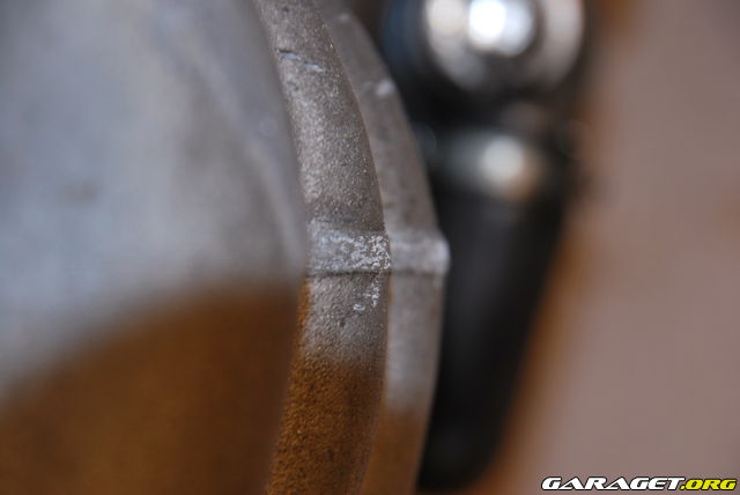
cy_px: 248
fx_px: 4012
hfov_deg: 10.5
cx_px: 370
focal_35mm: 195
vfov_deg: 7.1
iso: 200
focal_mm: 130
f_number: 6
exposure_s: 1/60
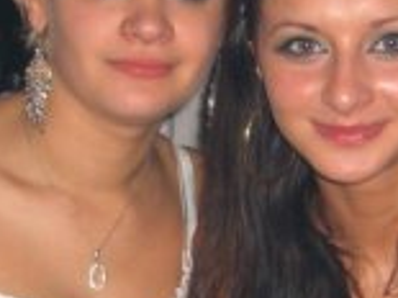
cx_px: 290
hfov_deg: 13.4
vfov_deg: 10.0
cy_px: 249
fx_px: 1689
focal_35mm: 147
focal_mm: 7.9
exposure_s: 1/60
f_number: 2.8
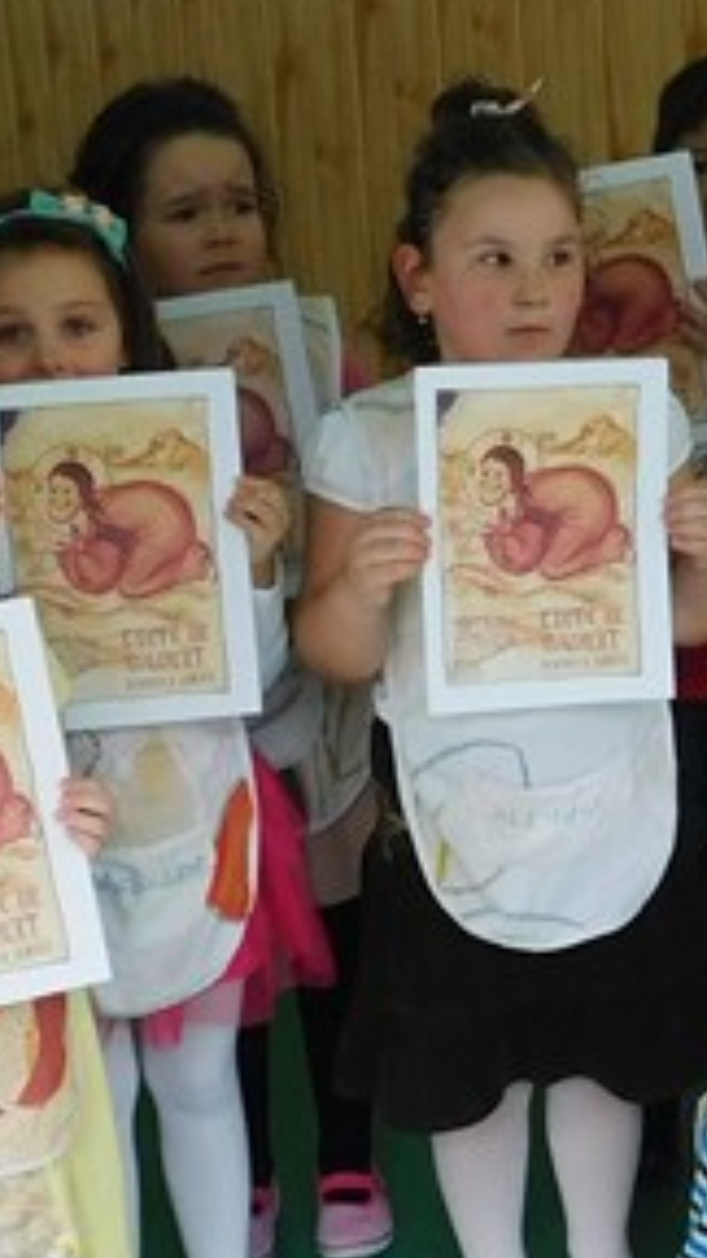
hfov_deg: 13.2
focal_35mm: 89
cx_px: 882
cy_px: 808
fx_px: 2966
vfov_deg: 23.8
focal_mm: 4
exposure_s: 1/125
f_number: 3
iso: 125
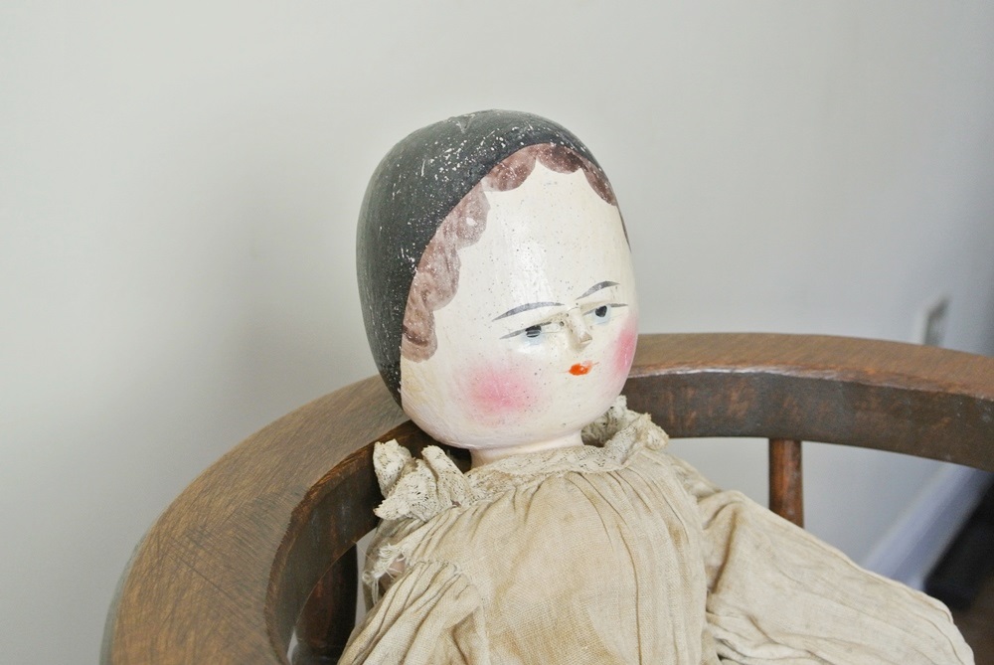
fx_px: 1410
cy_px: 332
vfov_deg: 26.5
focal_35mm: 51
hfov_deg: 38.8
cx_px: 497
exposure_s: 1/80
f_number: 4.8
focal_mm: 18.9
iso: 400
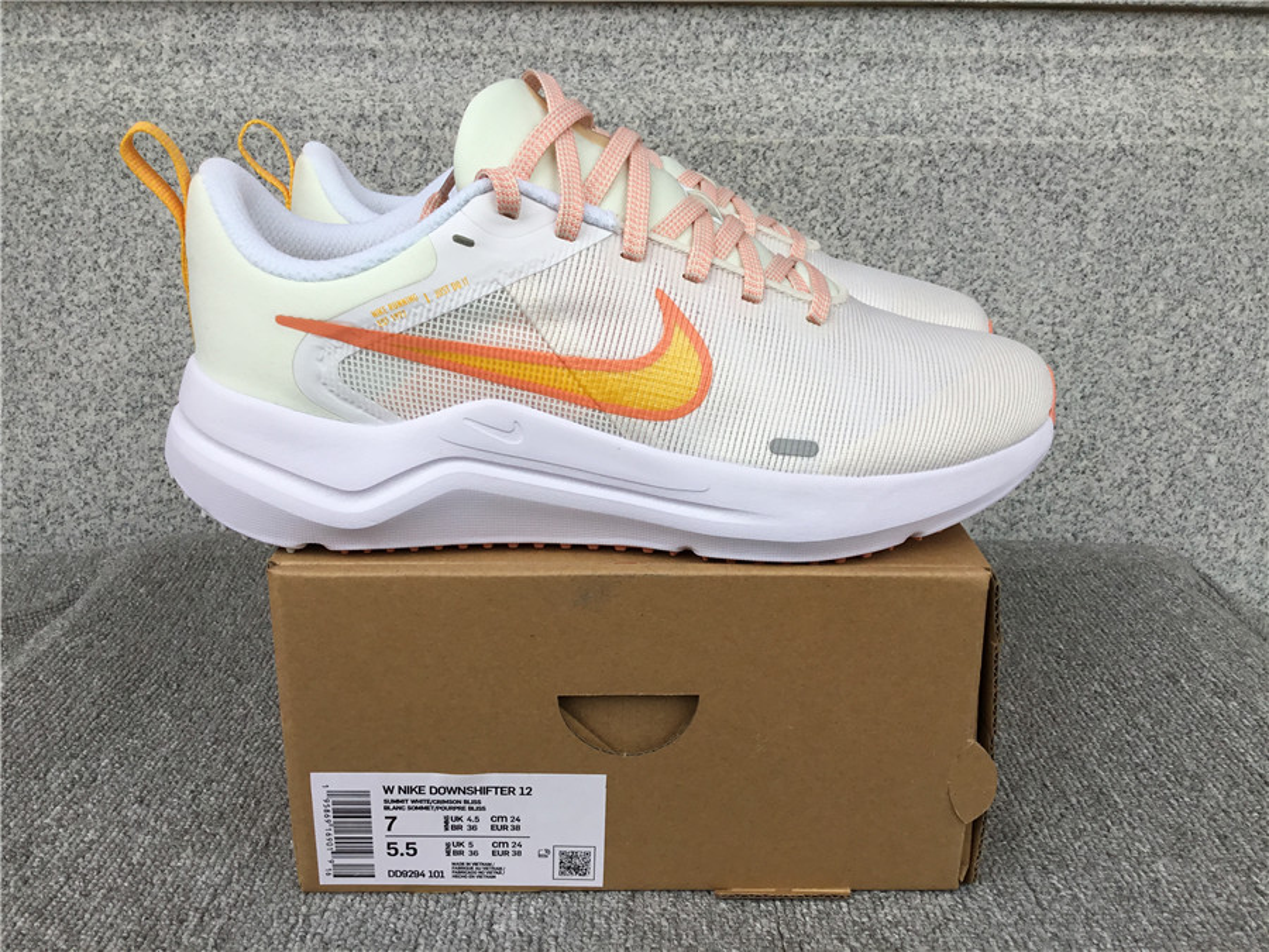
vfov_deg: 45.4
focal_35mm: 31
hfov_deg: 58.4
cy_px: 476
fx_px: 1136
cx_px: 634
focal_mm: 3.3
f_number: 2.4
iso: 25
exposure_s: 1/240
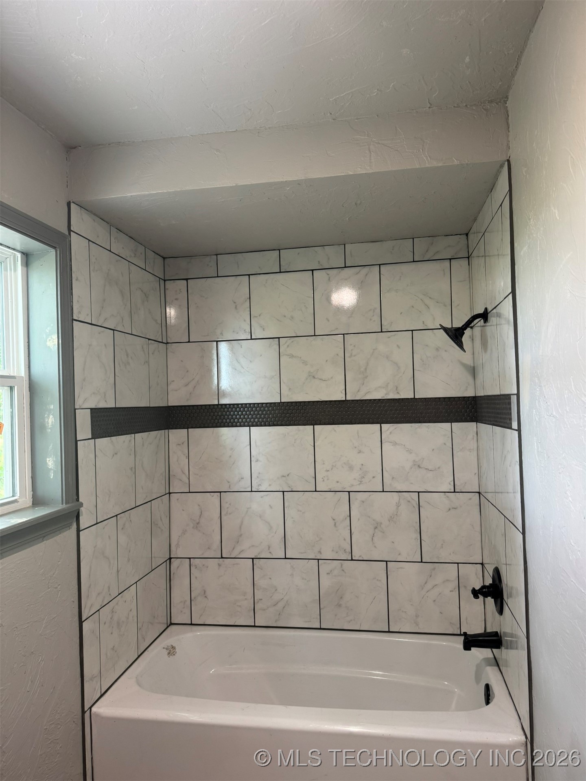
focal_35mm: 24
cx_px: 293
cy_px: 390
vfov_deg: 71.6
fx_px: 542
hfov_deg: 56.8
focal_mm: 6.76
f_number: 1.78
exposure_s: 1/60
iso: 160
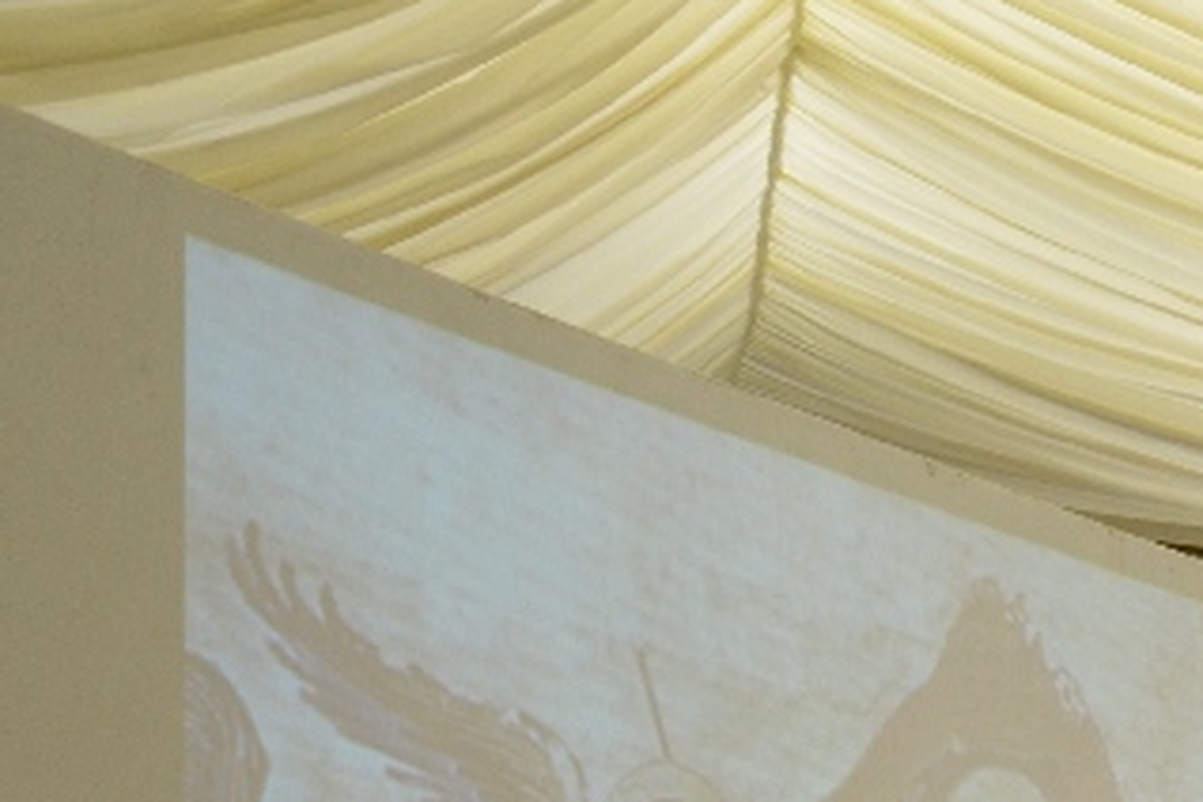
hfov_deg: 17.4
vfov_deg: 12.4
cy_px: 1388
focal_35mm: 102
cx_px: 1944
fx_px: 3408
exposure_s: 1/40
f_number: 3.5
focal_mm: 18
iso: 800
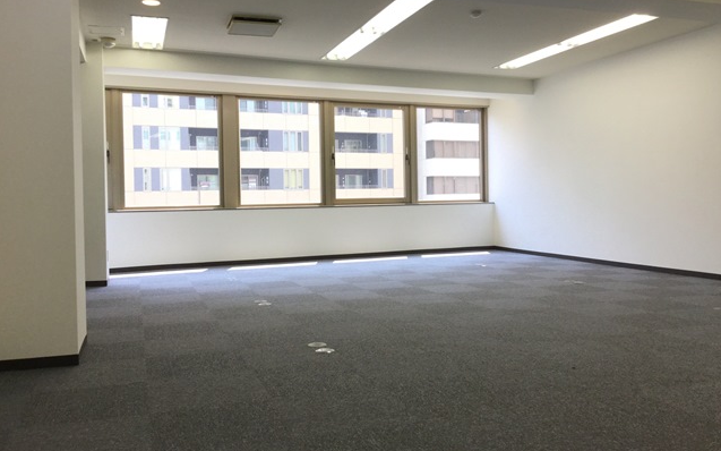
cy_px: 205
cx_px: 360
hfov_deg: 58.1
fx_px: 648
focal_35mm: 33
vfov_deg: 38.3
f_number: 2.4
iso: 40
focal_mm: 3.3
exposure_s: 1/120
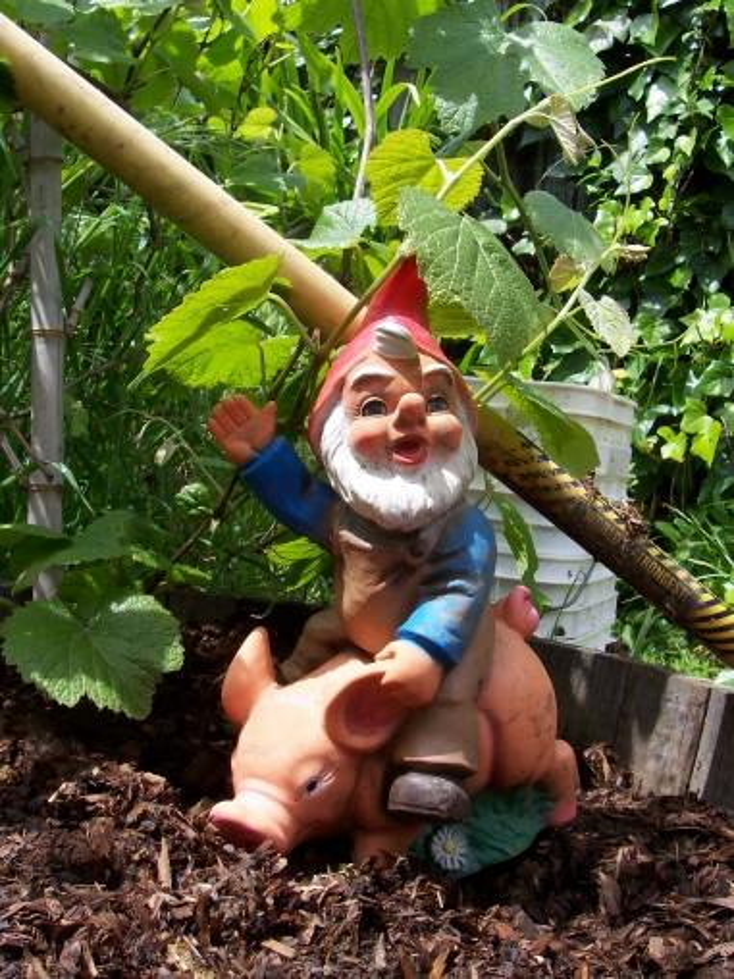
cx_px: 367
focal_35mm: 37
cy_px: 490
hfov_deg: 38.7
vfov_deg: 50.1
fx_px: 1046
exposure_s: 1/350
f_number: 5.6
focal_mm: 5.6
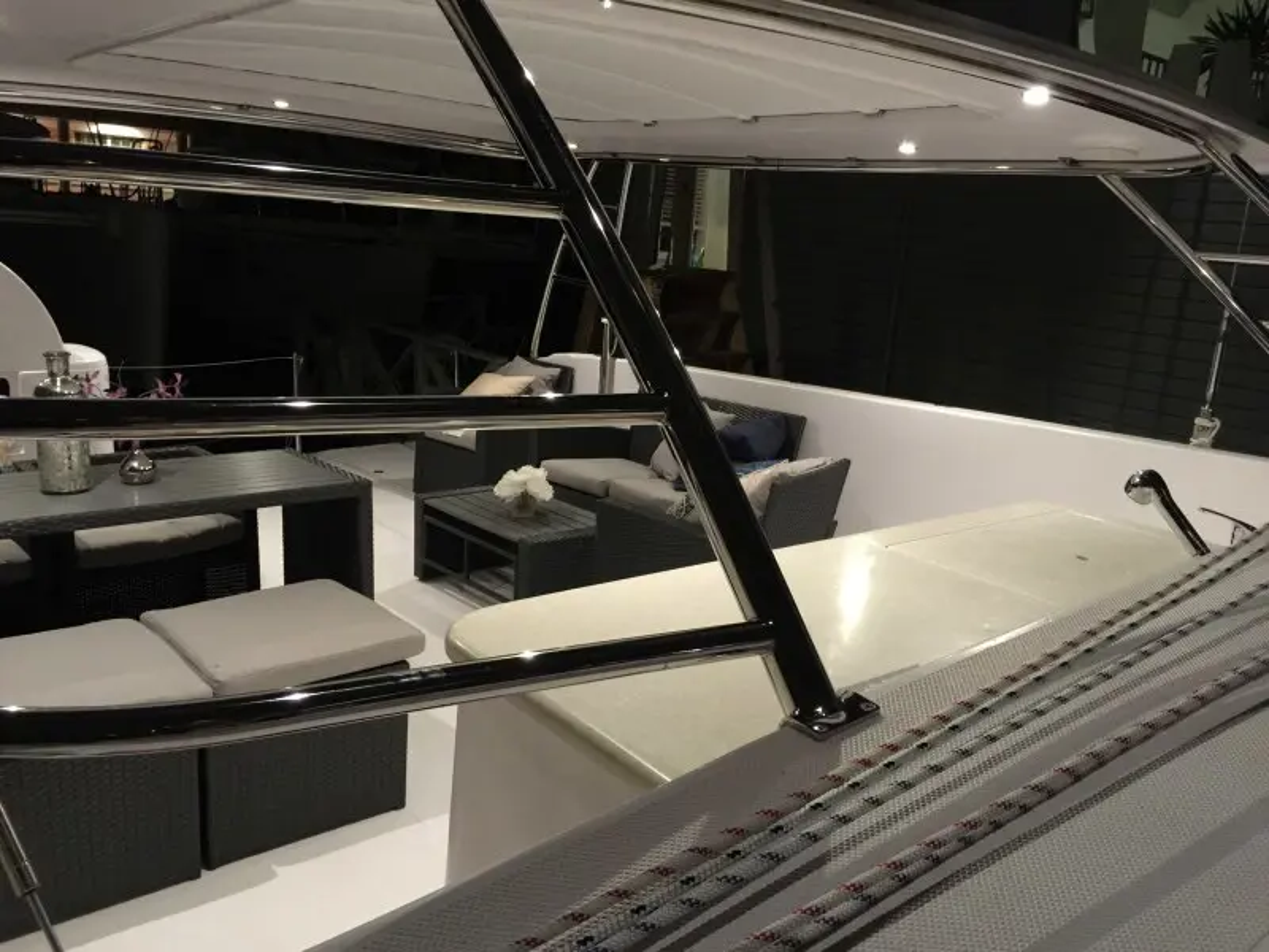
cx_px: 634
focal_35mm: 29
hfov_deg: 61.7
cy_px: 476
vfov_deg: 48.2
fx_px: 1063
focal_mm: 4.15
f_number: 2.2
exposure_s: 1/4
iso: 100
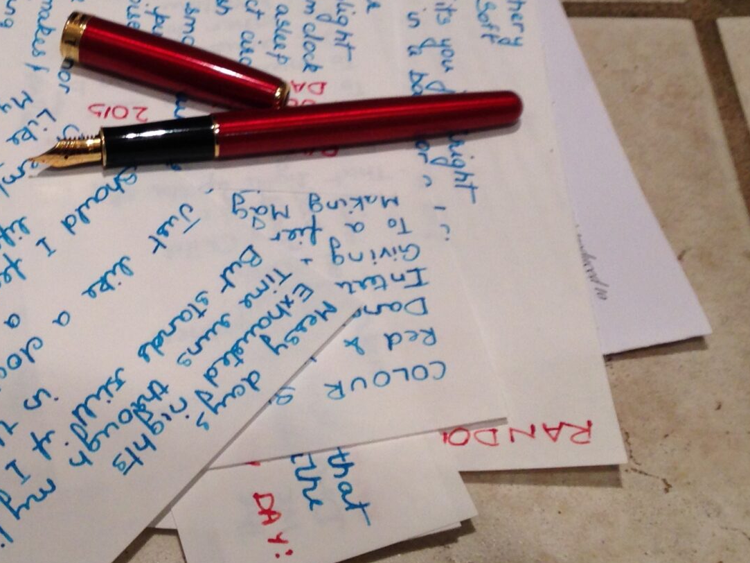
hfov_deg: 24.8
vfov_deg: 18.7
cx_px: 224
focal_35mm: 78
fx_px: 1690
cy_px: 95
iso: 64
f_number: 2.4
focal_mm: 4.12
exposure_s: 1/20
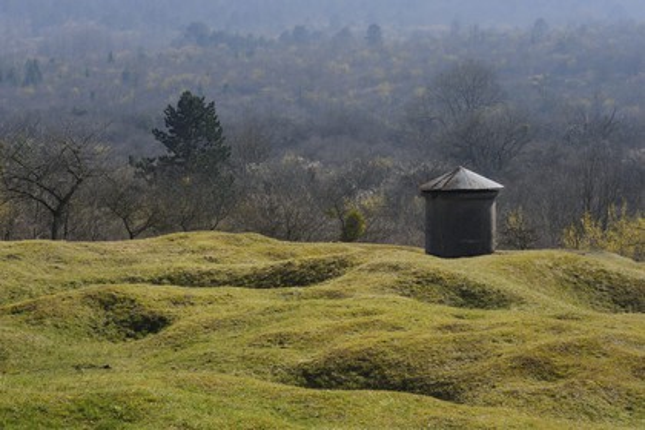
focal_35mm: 135
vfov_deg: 10.2
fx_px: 2419
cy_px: 215
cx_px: 322
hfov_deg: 15.2
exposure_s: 1/160
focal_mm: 135
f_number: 13
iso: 200
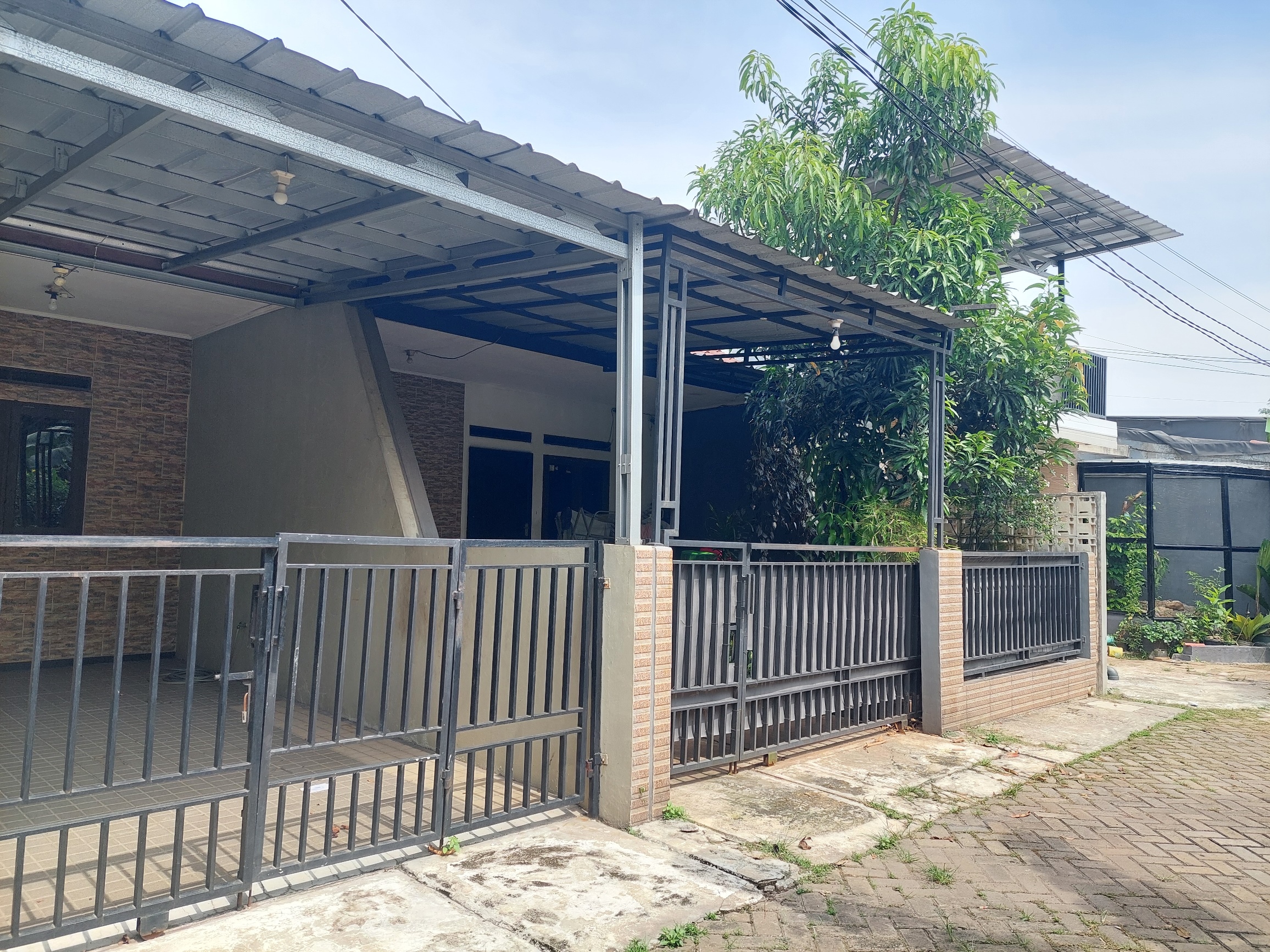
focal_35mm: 24
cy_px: 476
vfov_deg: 56.8
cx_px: 635
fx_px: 881
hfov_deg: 71.6
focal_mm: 5.23
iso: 40
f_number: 1.8
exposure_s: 1/369
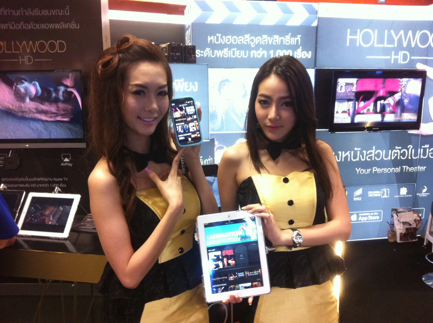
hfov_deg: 52.7
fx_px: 437
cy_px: 162
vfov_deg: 40.6
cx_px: 216
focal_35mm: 35
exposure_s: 1/17
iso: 250
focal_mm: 3.85
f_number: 2.8
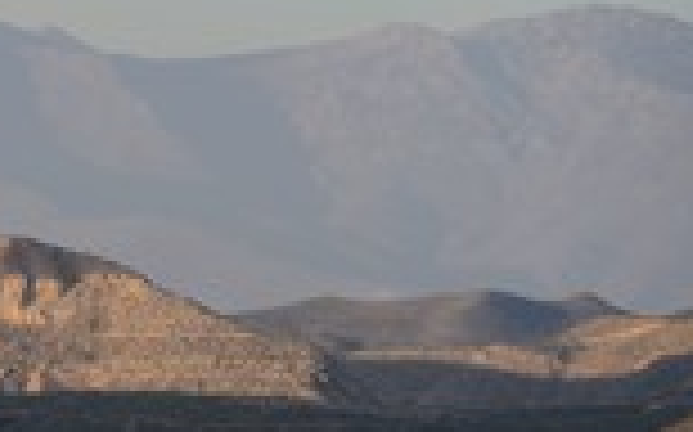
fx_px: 10512
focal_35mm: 557
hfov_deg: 3.8
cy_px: 256
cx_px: -220
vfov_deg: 2.4
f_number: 7.1
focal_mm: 200
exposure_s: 1/200
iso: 200
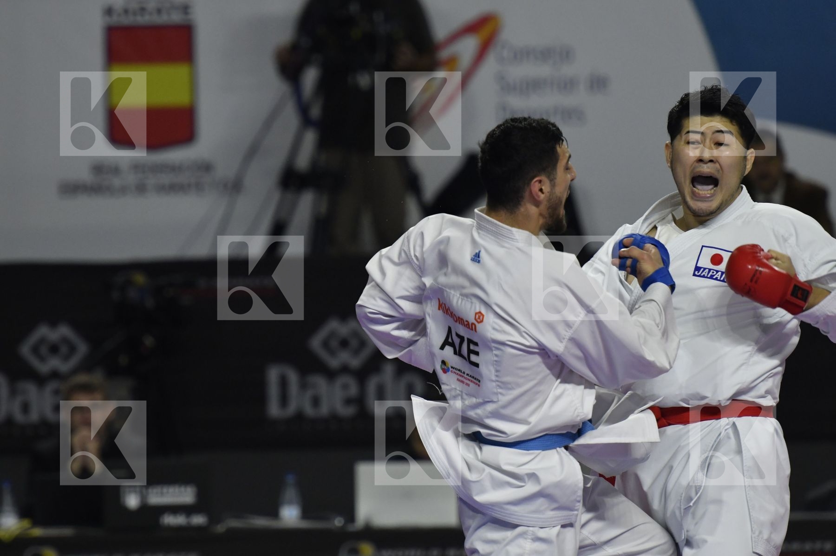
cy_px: 278
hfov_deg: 4.9
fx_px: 9748
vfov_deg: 3.3
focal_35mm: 420
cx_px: 418
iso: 1250
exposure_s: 1/800
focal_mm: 280
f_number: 4
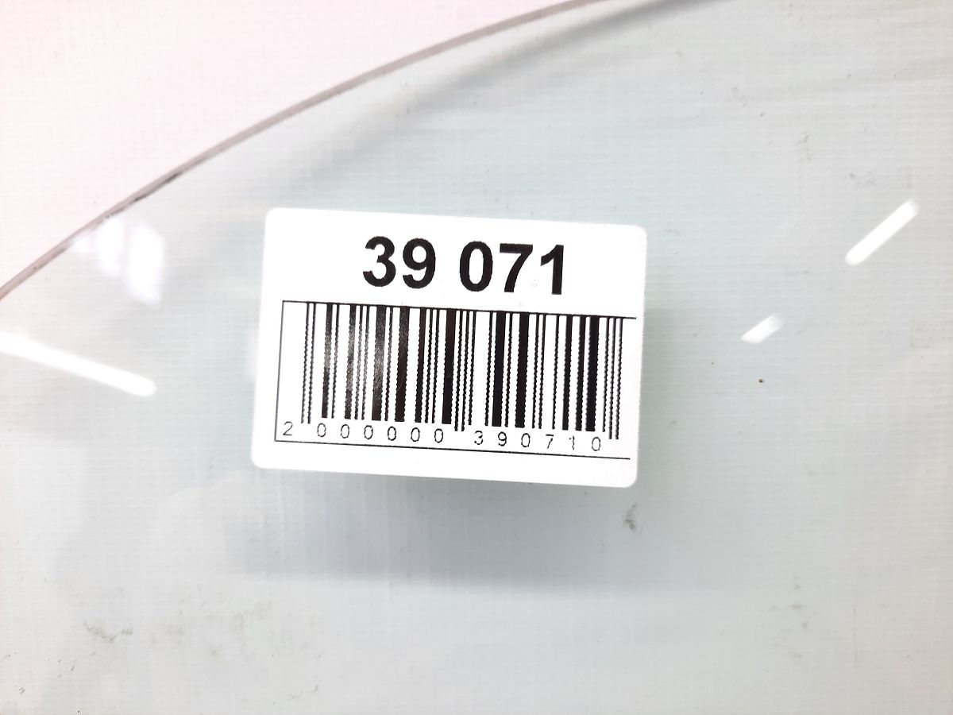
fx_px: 688
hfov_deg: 69.4
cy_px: 358
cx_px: 476
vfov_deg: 54.9
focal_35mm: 25
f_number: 2
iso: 100
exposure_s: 1/50
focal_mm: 4.6
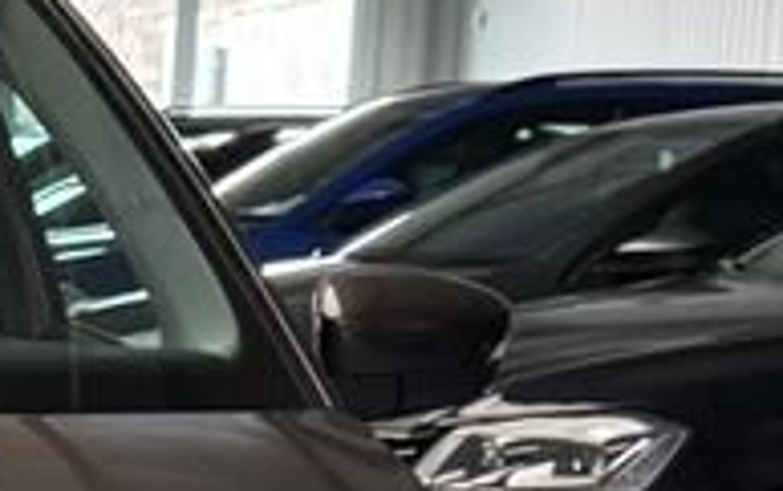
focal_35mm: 135
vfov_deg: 9.5
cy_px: 730
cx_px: -515
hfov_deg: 14.1
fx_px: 2883
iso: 800
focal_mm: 6.76
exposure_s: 1/50
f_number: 1.78
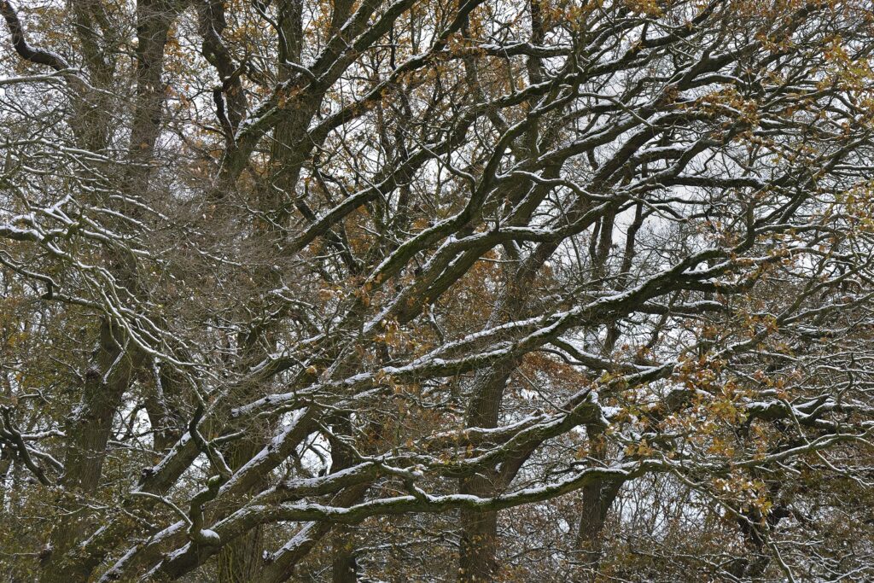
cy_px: 292
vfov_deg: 13.0
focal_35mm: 105
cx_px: 437
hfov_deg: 19.5
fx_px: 2549
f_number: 8
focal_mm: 105
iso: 400
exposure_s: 1/125
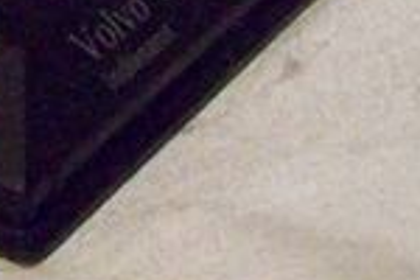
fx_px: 1972
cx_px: 92
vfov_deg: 7.9
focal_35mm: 169
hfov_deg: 12.1
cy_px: -174
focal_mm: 6.3
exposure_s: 1/125
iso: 1600
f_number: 2.8
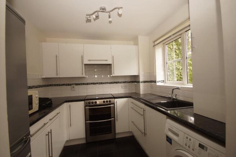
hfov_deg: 100.4
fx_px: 98
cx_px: 118
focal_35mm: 15
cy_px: 78
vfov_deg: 77.3
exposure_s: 1/60
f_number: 4
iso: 100
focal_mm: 10
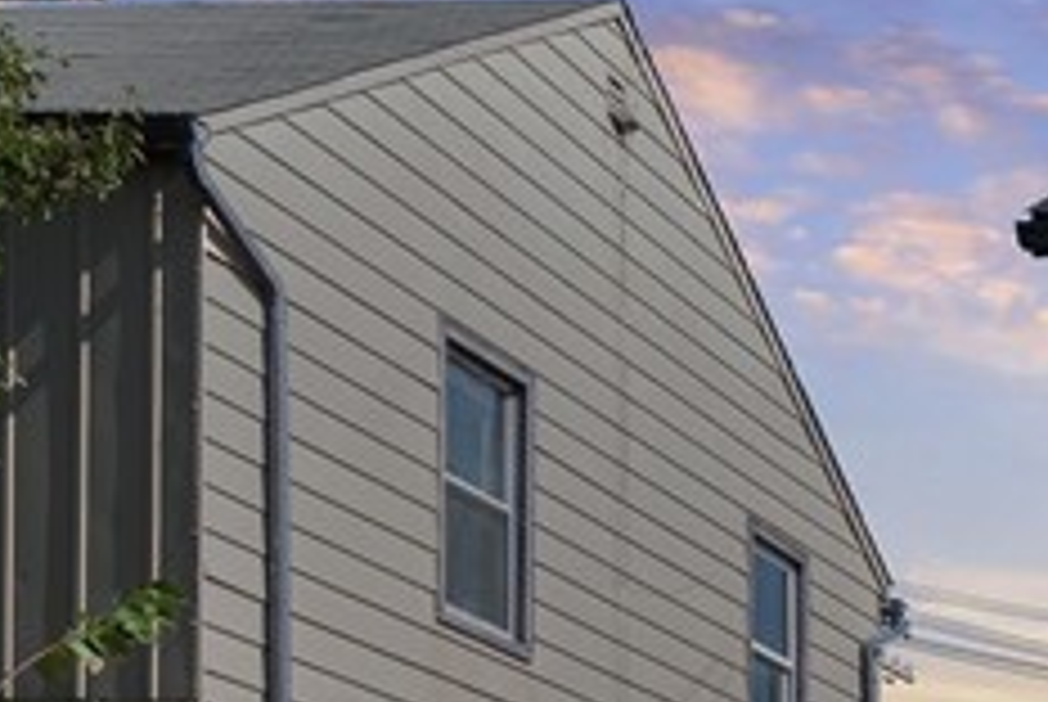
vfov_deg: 13.2
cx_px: 1941
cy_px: 1278
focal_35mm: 93
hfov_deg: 17.4
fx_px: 2711
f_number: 8
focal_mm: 20
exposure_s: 1/400
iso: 400
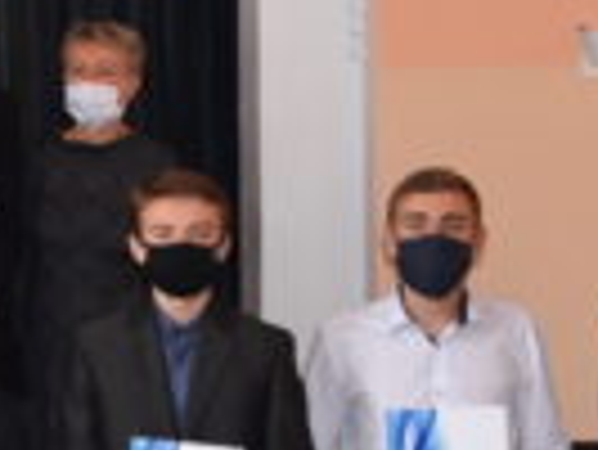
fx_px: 4323
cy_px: 178
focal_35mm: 250
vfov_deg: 6.0
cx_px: -674
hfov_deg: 7.5
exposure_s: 1/80
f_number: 4.5
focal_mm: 30
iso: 800
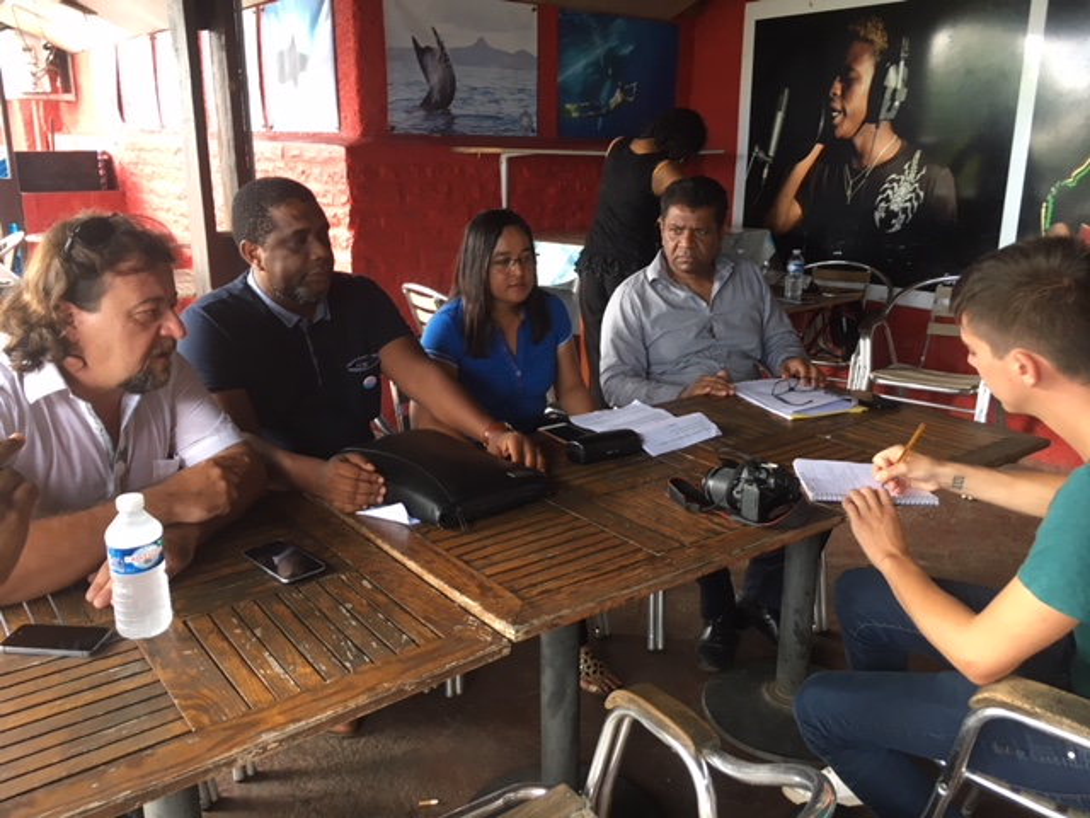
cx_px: 545
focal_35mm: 29
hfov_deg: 61.7
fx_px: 913
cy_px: 409
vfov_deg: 48.2
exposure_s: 1/33
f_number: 2.2
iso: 64
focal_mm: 4.15
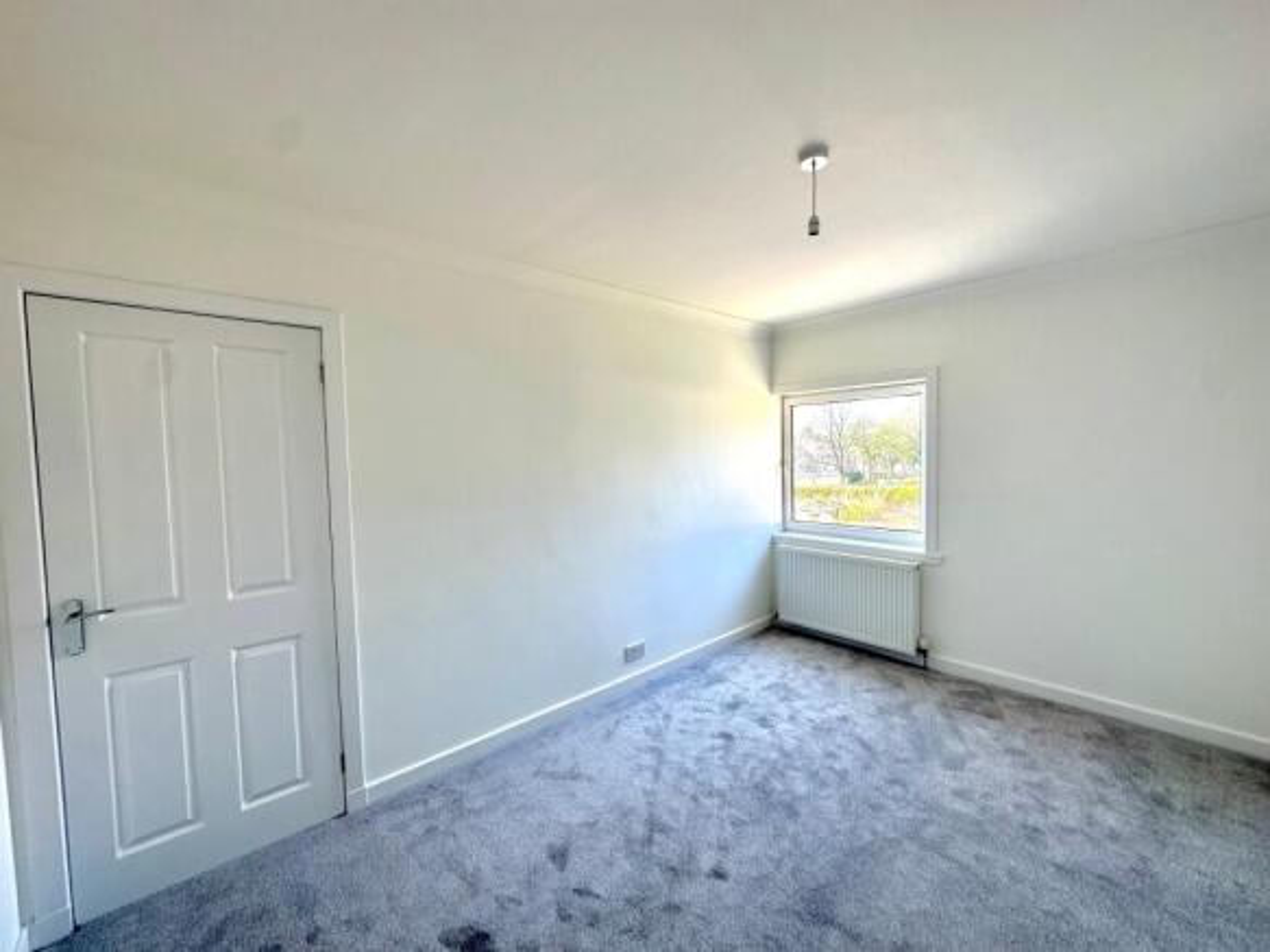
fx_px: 514
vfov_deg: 85.7
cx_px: 635
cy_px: 476
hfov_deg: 102.1
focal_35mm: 14
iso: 50
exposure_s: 1/99
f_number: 2.2
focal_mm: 2.22
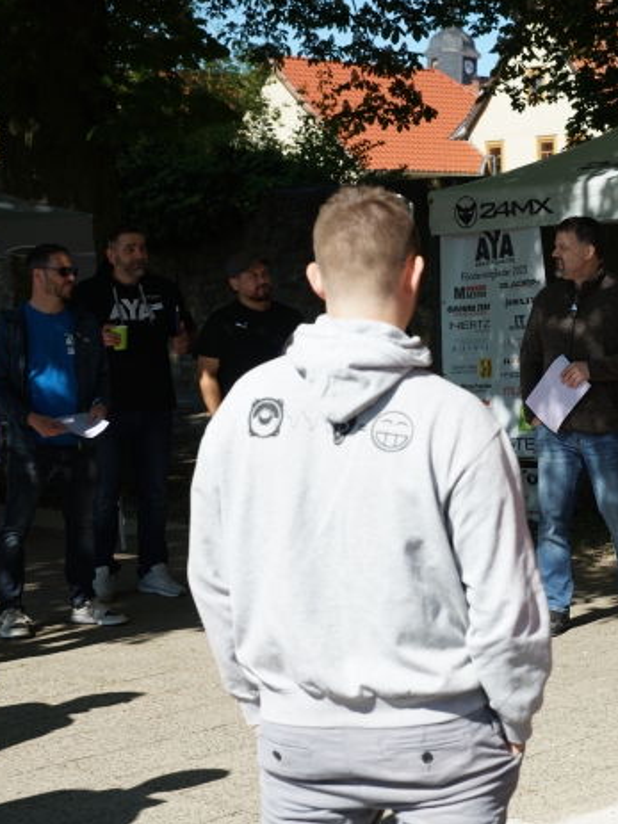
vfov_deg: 24.4
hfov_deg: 18.1
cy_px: 413
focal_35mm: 80
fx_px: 1905
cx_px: 573
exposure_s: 1/320
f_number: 7.1
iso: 160
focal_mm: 55
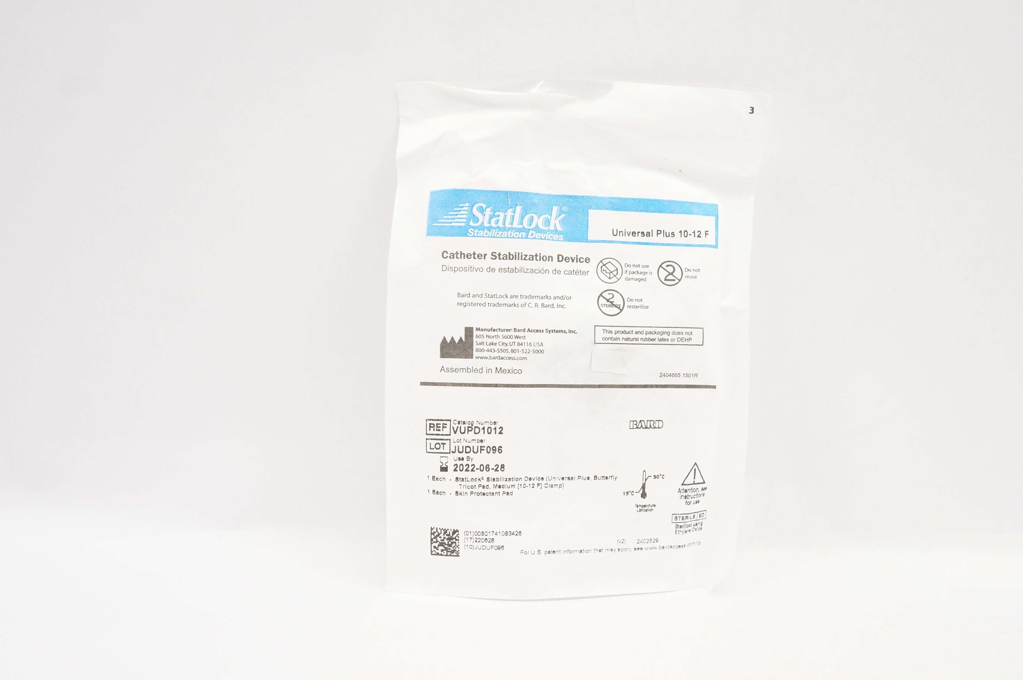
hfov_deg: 57.1
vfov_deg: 39.9
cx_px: 579
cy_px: 353
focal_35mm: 33
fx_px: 937
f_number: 8
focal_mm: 18
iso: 400
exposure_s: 1/30
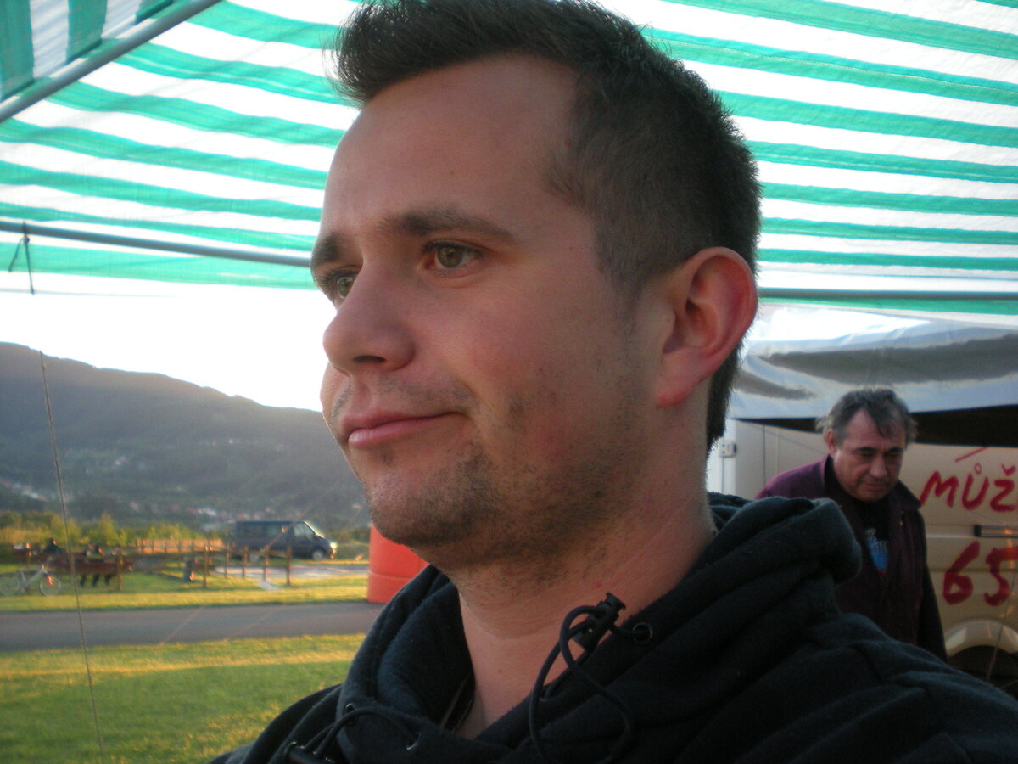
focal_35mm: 44
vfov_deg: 32.9
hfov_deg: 42.9
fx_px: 1294
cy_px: 382
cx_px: 509
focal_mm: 7.4
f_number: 3.5
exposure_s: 1/60.2
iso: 187
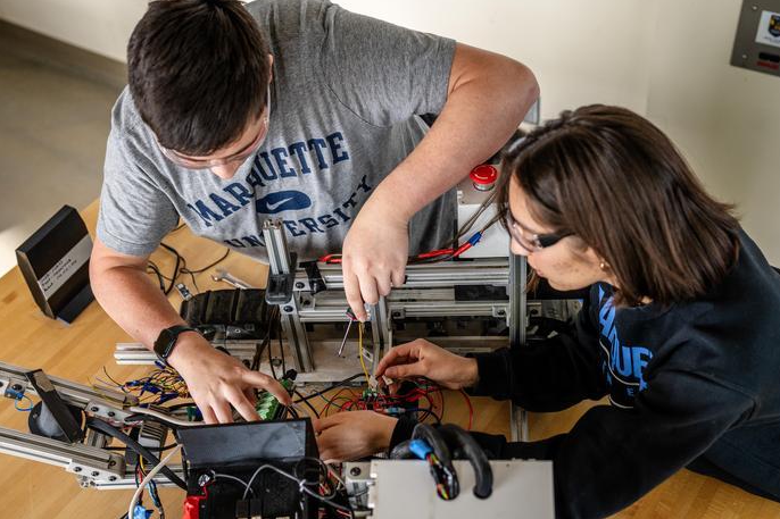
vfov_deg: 26.5
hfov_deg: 38.9
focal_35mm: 51
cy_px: 258
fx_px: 1105
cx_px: 395
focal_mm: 50
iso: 1000
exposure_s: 1/250
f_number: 3.2
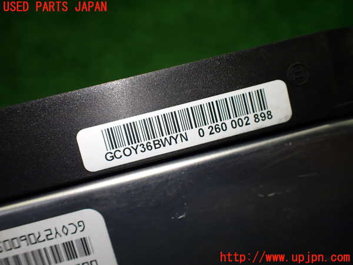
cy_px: 132
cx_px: 176
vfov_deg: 46.8
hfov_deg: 60.0
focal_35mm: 30
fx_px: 306
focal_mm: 5.4
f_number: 2.3
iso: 160
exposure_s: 1/125
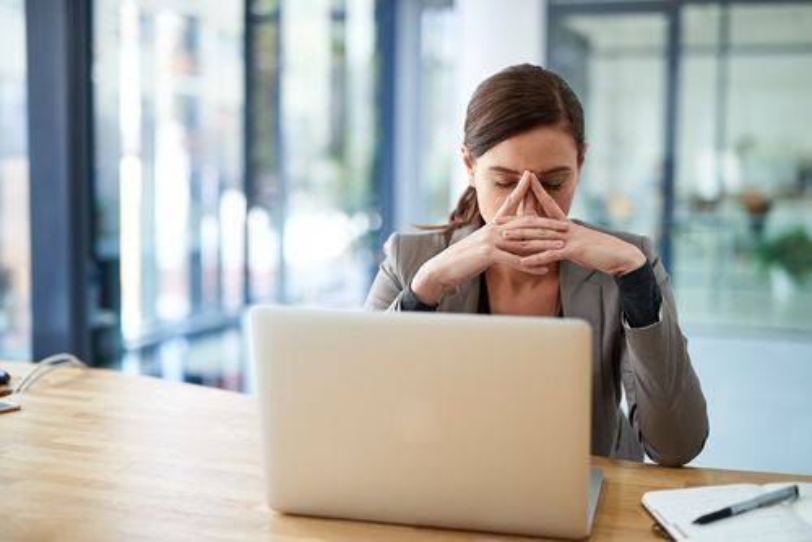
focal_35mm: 50
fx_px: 1128
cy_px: 271
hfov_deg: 39.6
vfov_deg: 27.0
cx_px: 406
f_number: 1.8
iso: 200
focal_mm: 50
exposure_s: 1/160
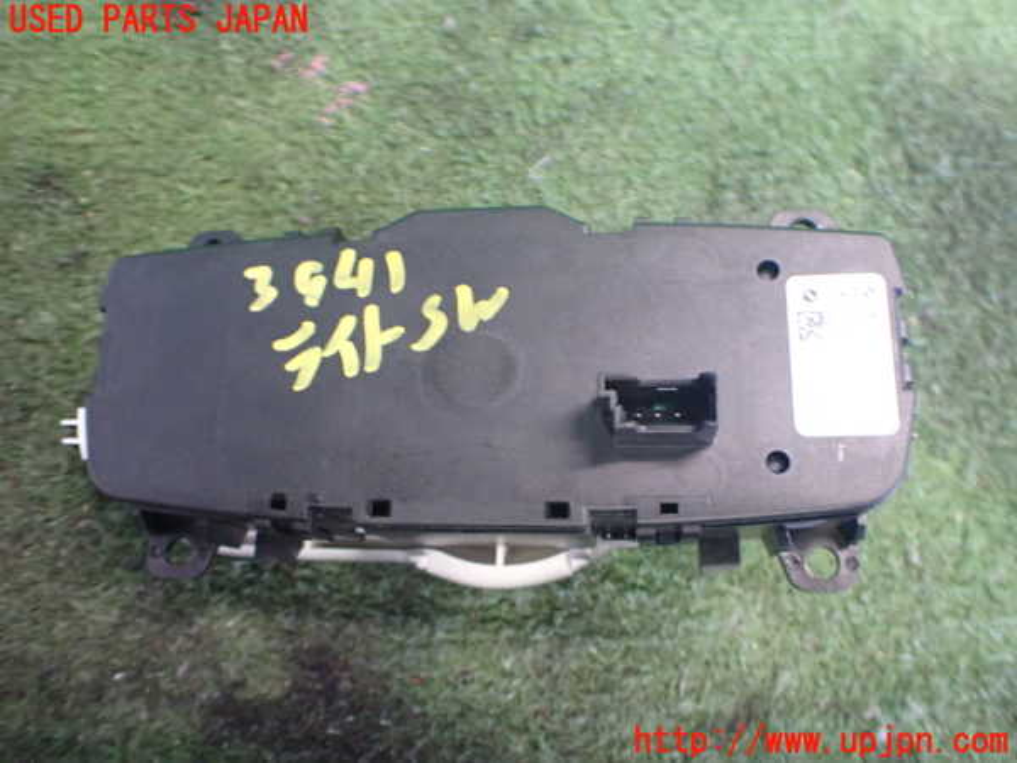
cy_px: 382
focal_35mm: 30
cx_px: 508
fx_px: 881
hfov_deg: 60.0
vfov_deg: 46.8
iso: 800
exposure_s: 1/40
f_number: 2.3
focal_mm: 5.4
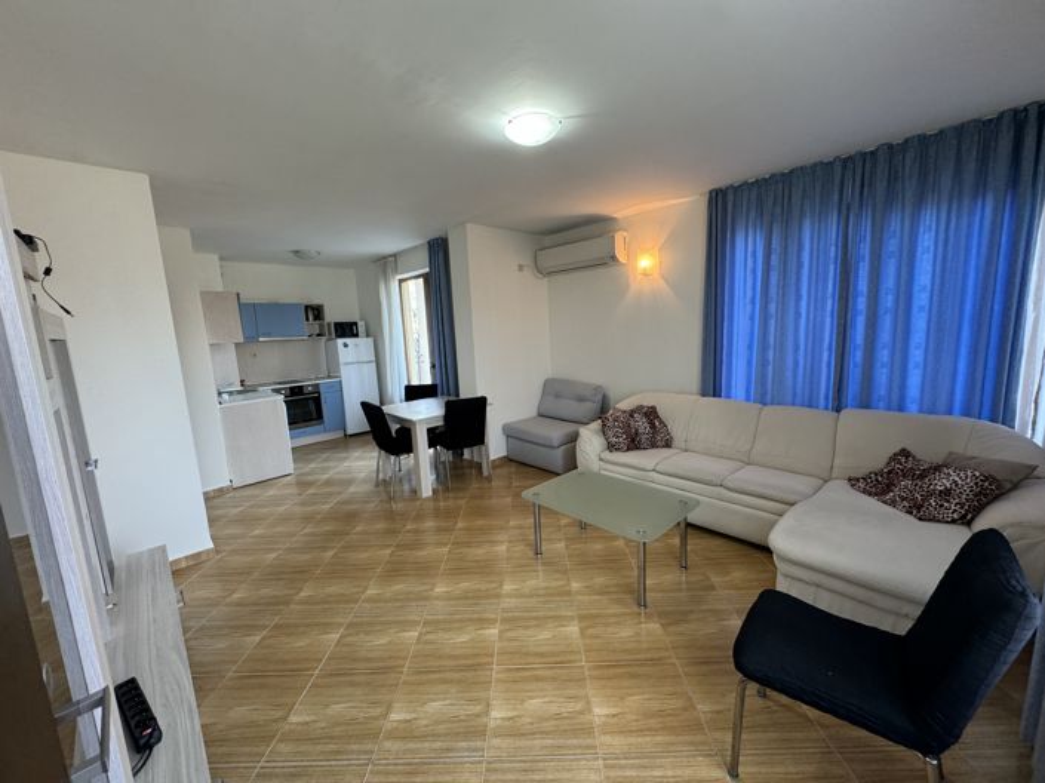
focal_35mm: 14
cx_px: 522
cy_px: 392
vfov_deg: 85.6
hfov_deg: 102.1
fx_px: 422
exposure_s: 1/50
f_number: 2.2
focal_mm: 2.22
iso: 200
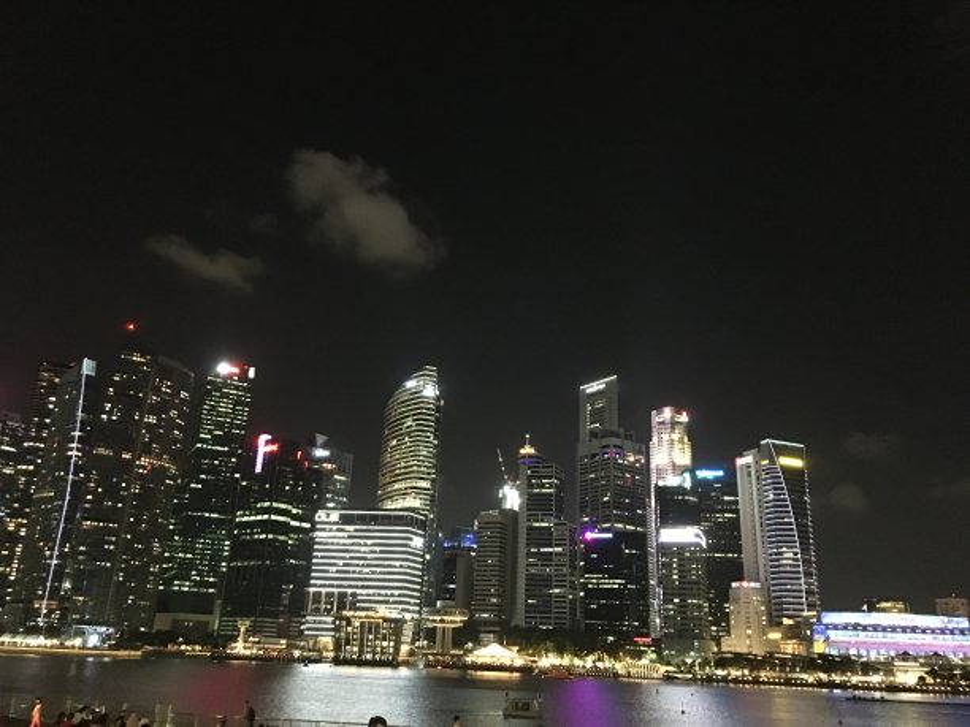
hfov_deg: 61.7
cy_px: 364
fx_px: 813
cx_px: 485
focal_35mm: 29
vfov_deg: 48.2
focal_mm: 4.15
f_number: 2.2
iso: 400
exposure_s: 1/4
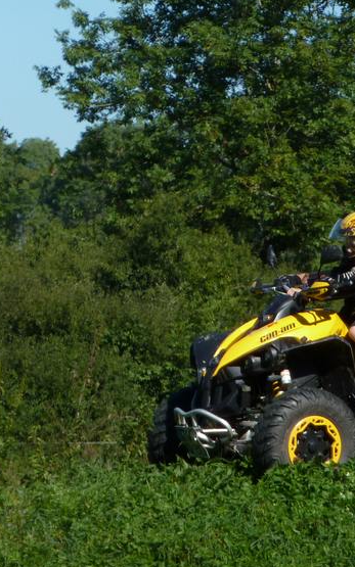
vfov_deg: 4.6
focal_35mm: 458
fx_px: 7088
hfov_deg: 2.9
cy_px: 290
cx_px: 313
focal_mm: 49.2
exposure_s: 1/800
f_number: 4.9
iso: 160
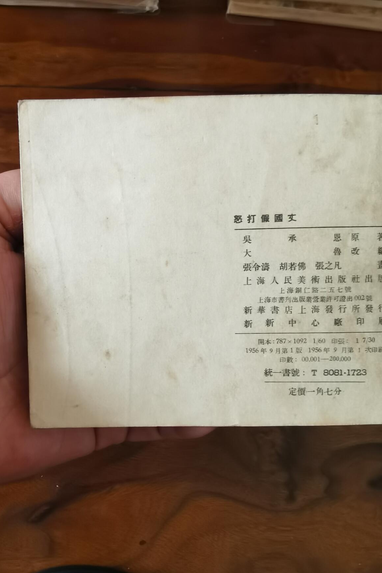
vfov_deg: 63.7
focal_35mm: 29
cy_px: 285
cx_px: 220
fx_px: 462
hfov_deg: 44.8
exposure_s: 1/33.3
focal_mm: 2.26
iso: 320
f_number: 2.2
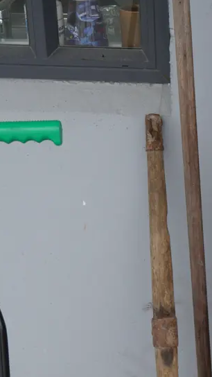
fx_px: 819
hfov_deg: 14.3
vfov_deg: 25.9
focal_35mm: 82
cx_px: 259
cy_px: 219
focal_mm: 20
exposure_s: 1/125
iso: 200
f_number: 4.5
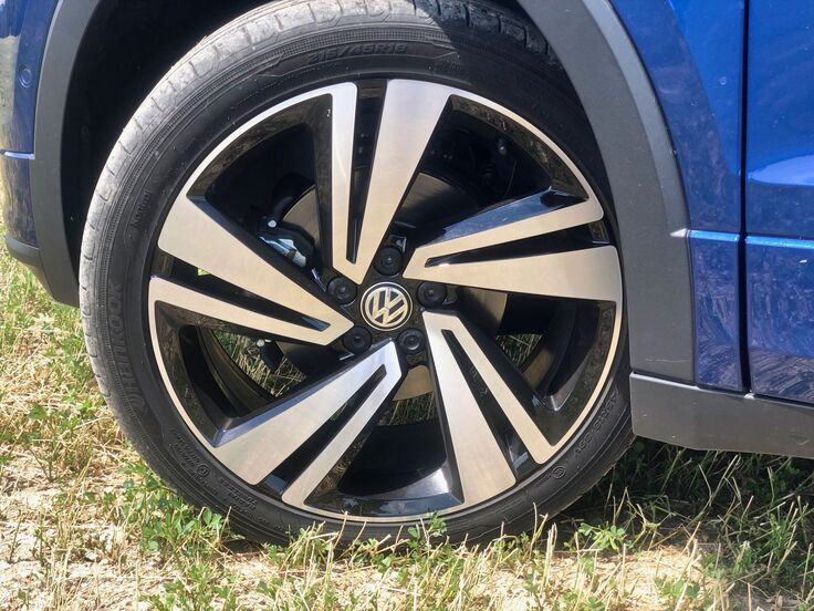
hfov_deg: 36.8
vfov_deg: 28.0
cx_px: 407
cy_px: 306
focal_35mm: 52
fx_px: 1223
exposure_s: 1/276
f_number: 2.4
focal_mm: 6
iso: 16
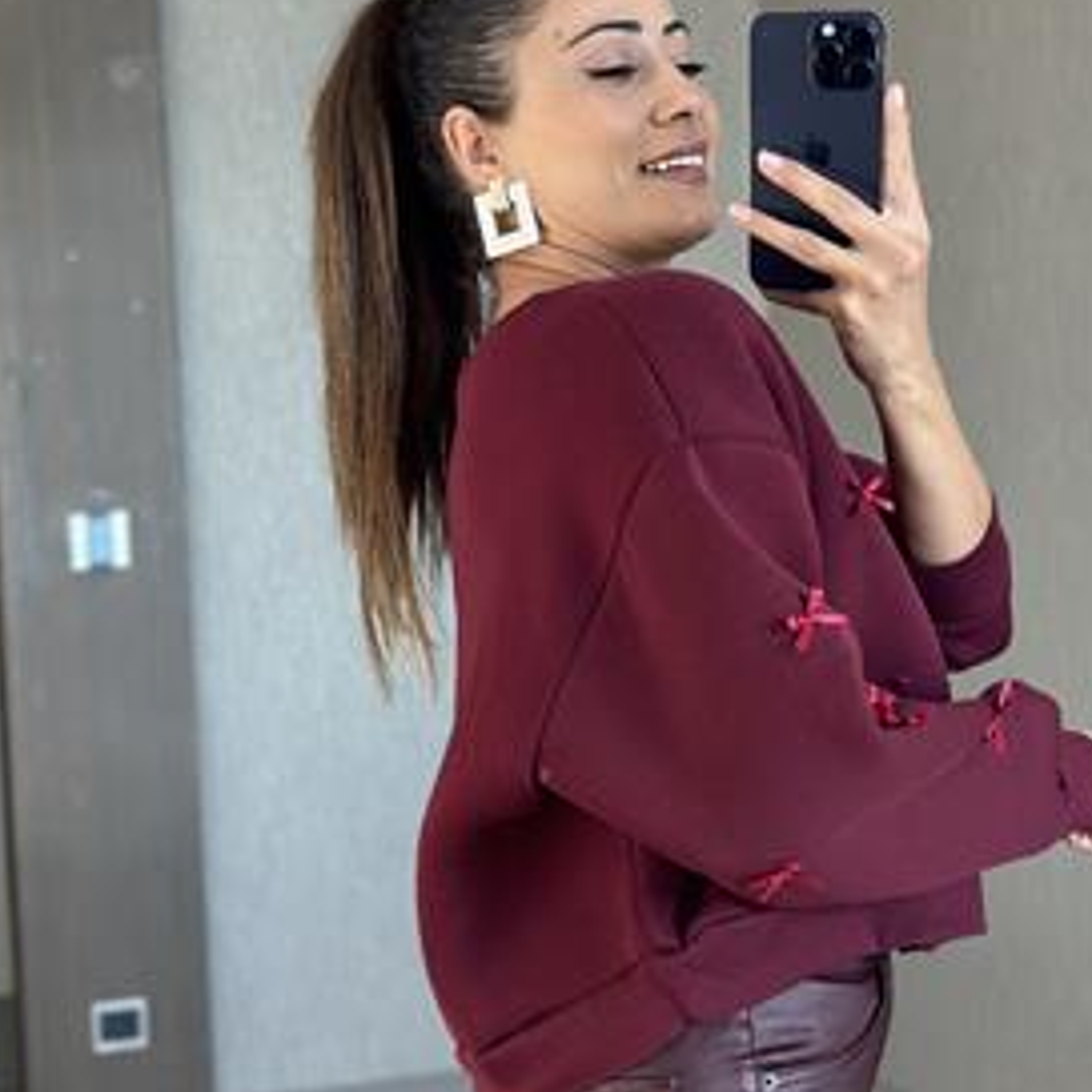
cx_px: 662
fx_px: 2820
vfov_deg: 21.8
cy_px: 731
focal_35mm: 79
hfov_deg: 21.9
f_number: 1.78
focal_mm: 6.86
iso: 100
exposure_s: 1/121
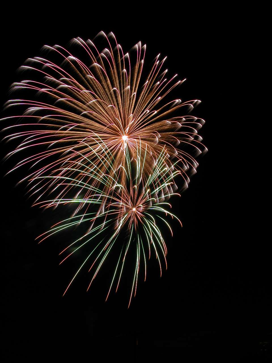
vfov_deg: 52.6
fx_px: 367
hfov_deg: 40.7
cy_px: 182
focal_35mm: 35
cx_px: 136
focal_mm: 8.9
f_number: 8
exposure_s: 4
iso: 100
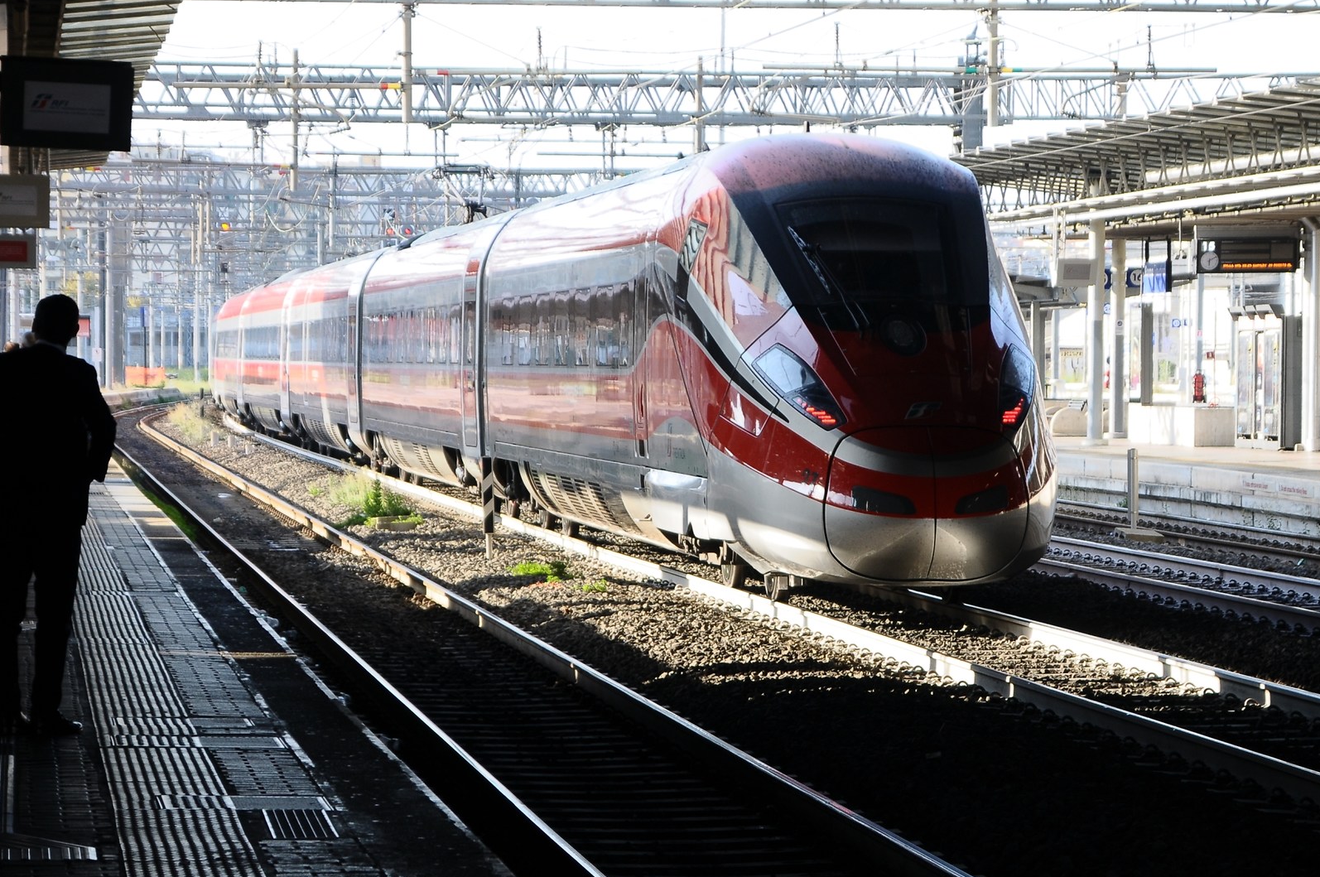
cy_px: 456
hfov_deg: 14.7
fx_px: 5127
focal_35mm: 140
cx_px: 741
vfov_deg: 9.8
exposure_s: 1/250
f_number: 4.5
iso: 200
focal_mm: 62
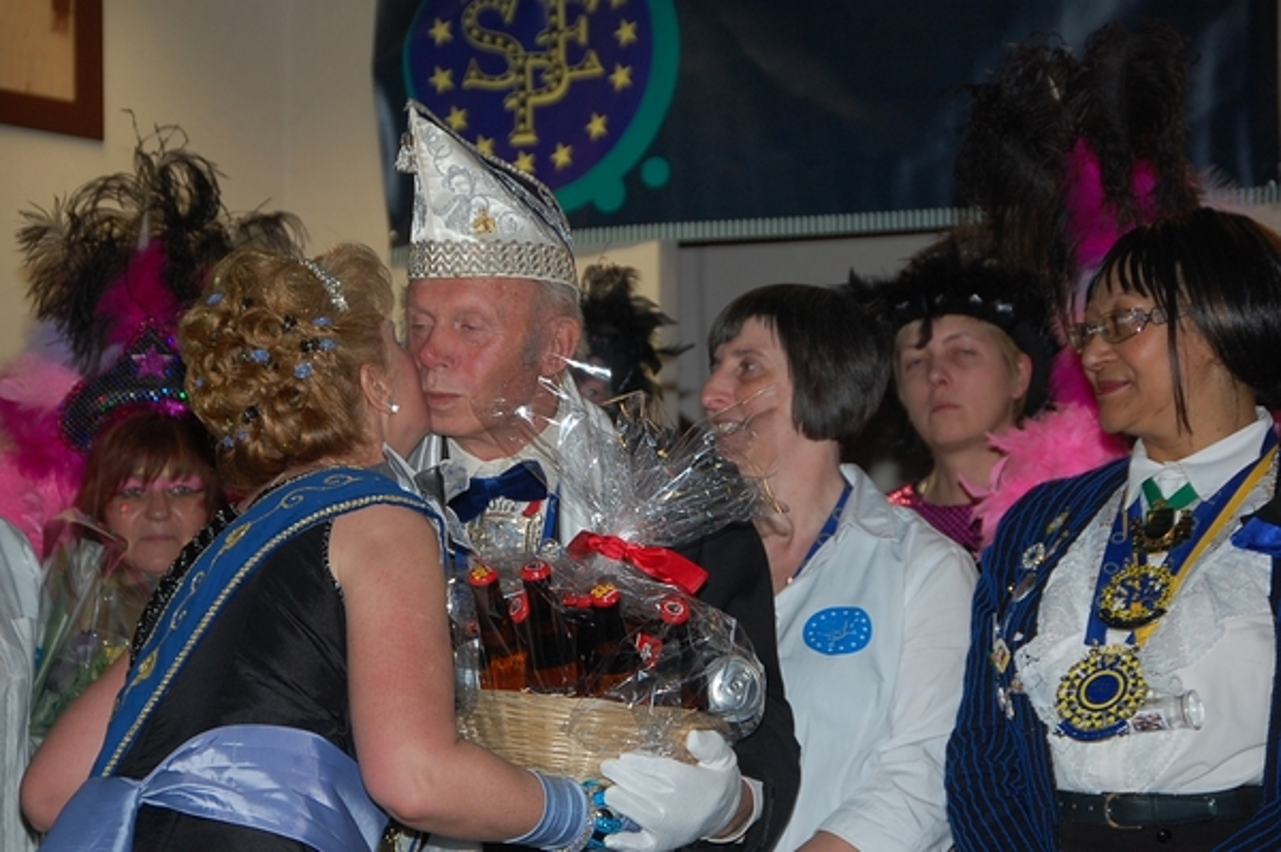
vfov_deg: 11.4
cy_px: 426
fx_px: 4266
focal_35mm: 120
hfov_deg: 17.1
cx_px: 640
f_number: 5.3
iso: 400
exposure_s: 1/60
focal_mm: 80
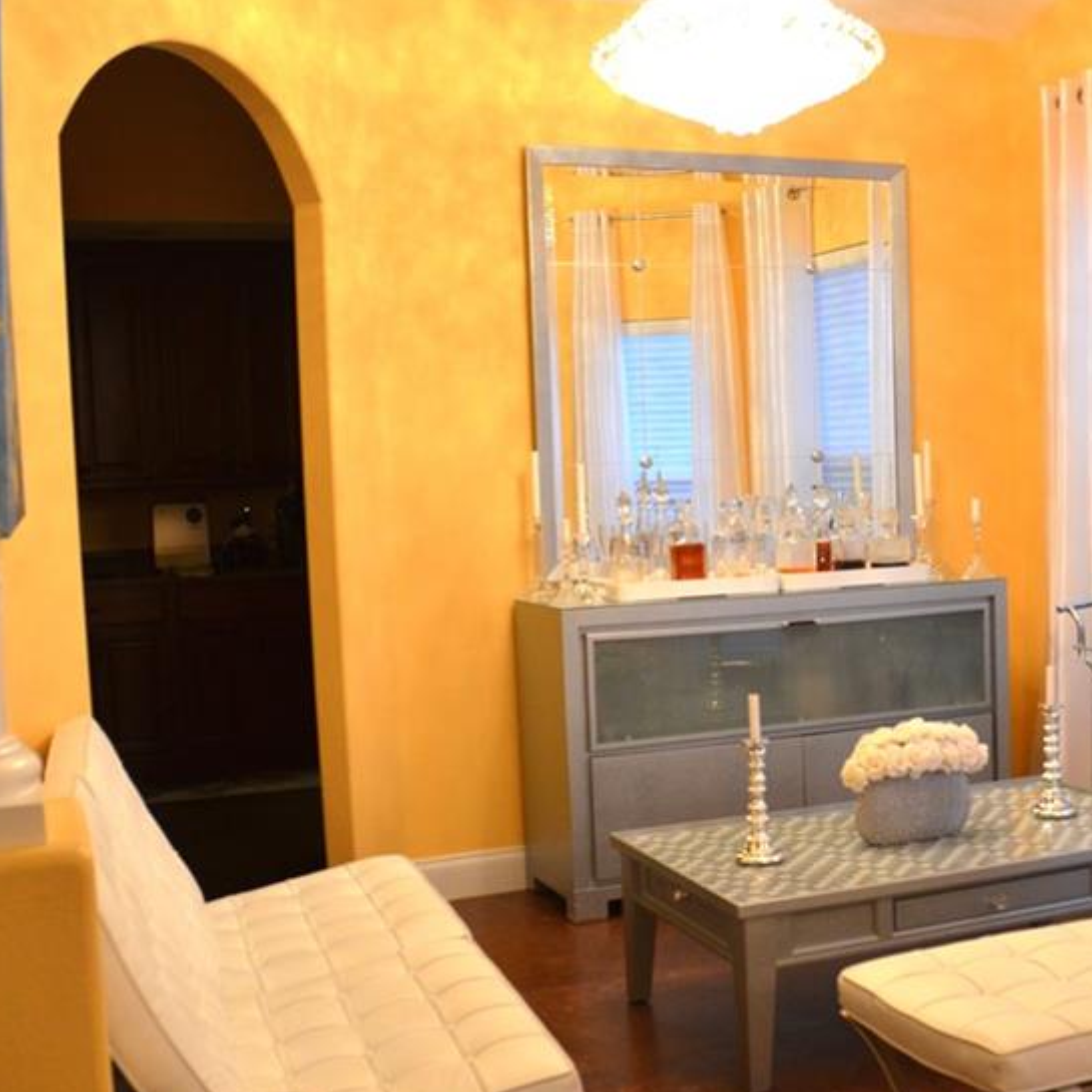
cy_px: 578
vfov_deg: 39.2
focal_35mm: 43
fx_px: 1535
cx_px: 749
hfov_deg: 38.6
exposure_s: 1/50
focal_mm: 18
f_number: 3.5
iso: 800
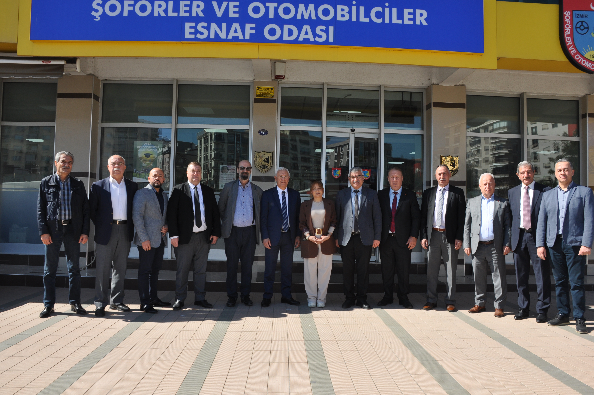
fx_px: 445
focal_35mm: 27
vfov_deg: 47.8
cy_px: 198
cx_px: 297
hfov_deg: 67.4
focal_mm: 18
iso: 200
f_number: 9
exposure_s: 1/200
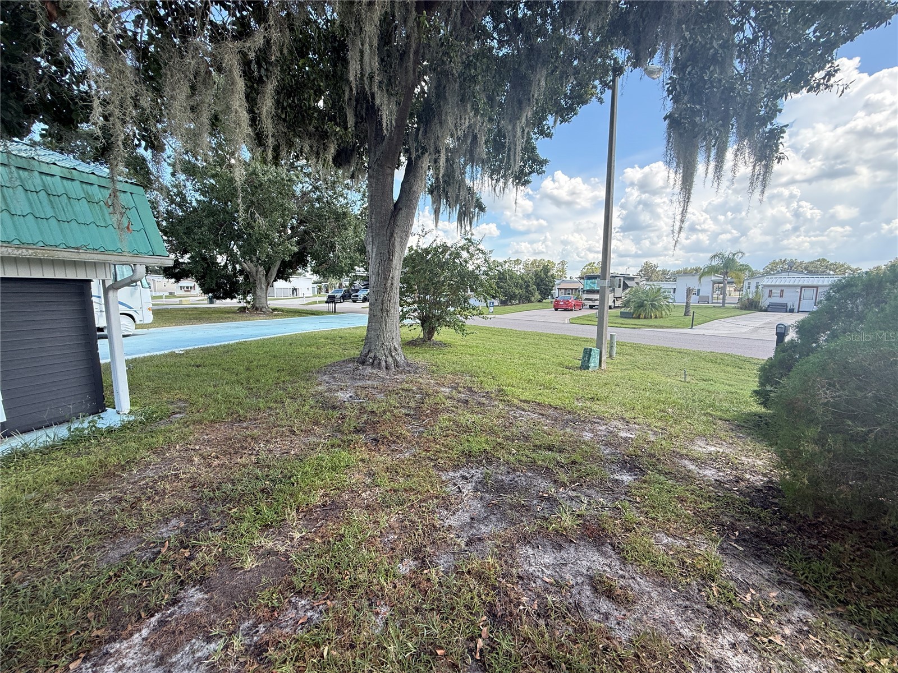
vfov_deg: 85.7
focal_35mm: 14
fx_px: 363
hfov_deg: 102.1
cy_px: 336
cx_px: 449
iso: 64
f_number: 2.2
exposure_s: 1/324
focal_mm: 2.22
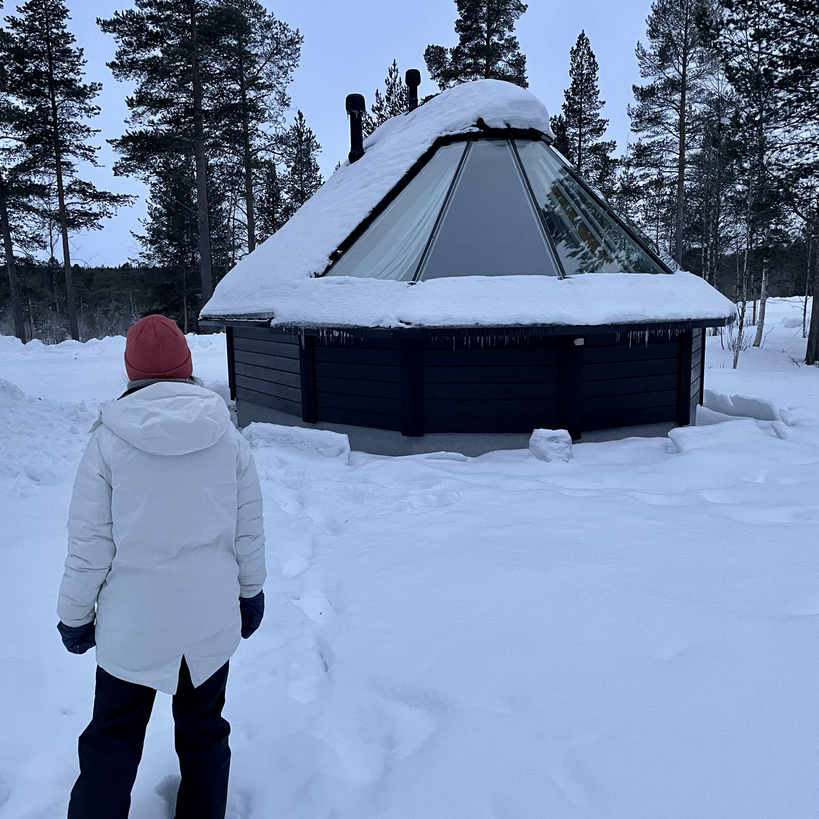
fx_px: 830
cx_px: 405
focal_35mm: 31
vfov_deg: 52.5
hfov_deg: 52.5
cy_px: 442
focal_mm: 4.2
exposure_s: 1/60
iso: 200
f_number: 1.6
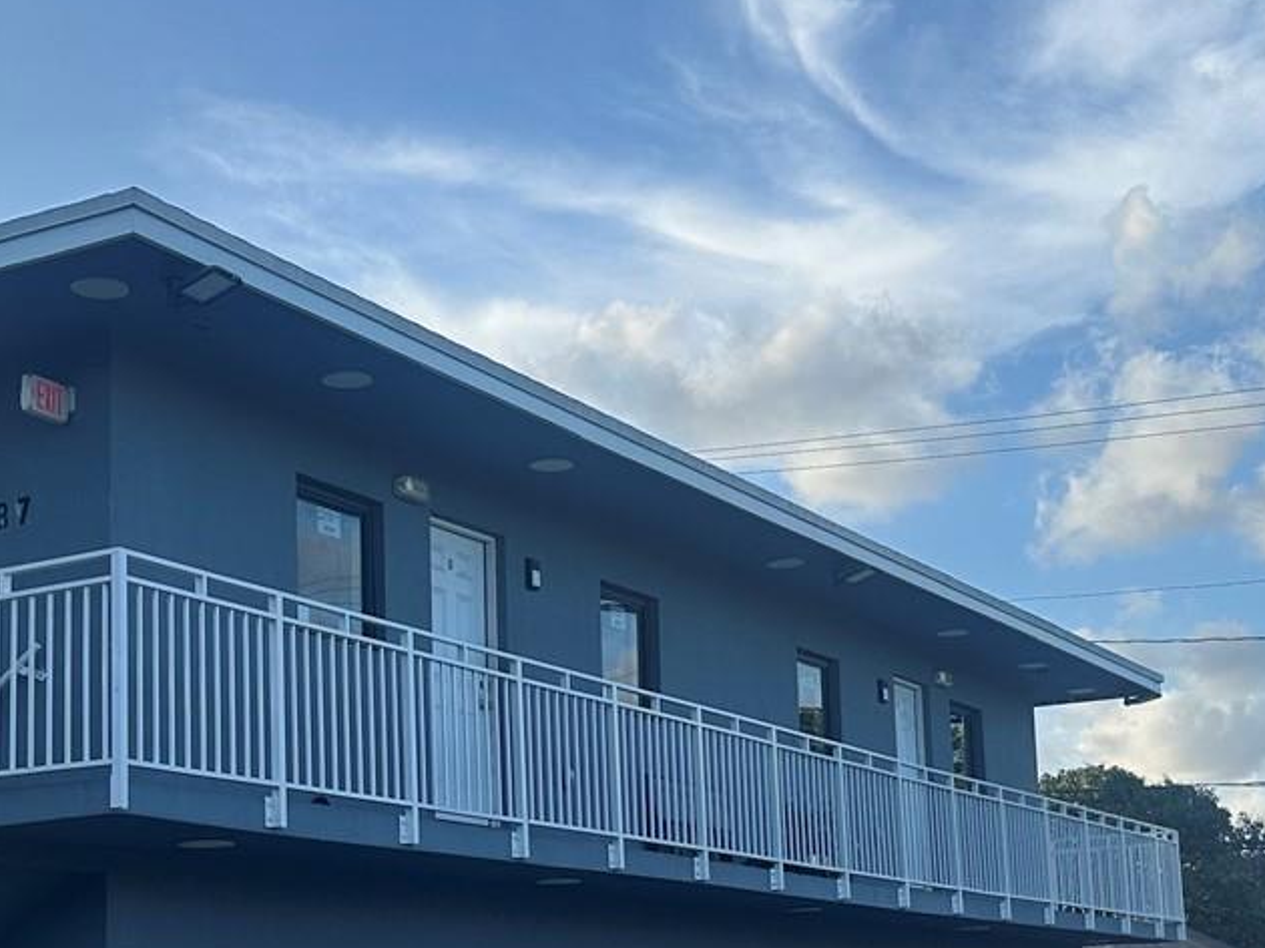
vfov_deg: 23.7
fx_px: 2228
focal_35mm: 61
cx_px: 440
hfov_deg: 31.5
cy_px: 731
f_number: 1.78
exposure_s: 1/2469
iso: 80
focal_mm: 6.86
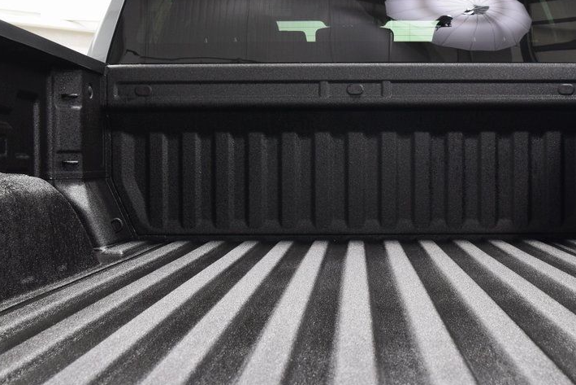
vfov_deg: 26.0
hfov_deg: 38.0
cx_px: 359
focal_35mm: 52
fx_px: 832
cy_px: 177
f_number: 6.3
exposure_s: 1/15
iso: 1250
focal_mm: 24
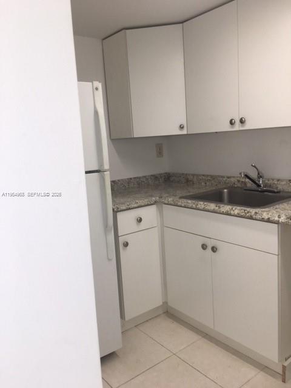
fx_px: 325
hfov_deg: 48.2
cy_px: 194
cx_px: 146
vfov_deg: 61.7
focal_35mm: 29
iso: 25
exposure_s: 1/60
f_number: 2.2
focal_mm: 4.15
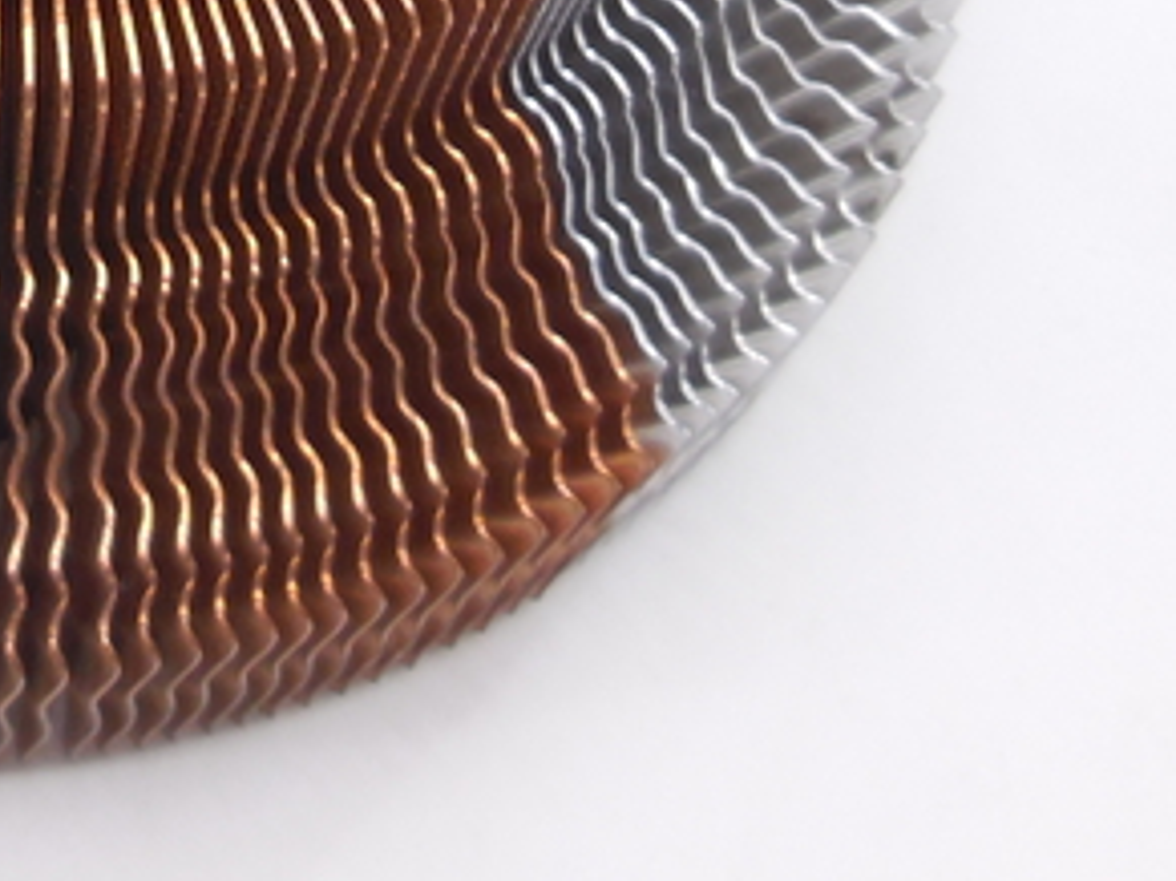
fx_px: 2988
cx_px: 24
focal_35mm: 88
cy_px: -449
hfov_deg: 21.5
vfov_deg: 15.4
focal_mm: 4.5
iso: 125
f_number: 3.1
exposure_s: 1/80
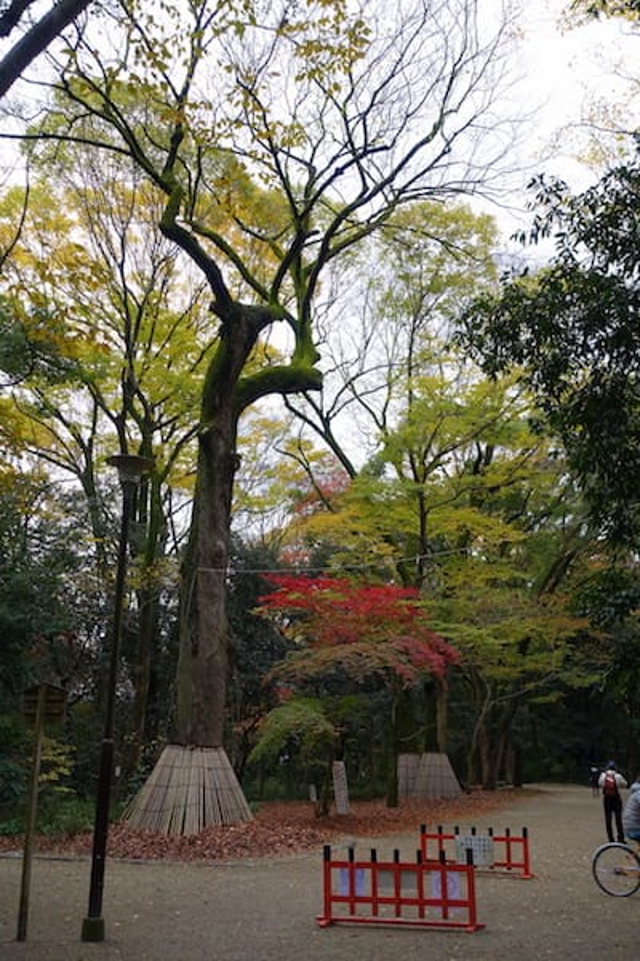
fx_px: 933
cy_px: 480
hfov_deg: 37.9
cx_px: 320
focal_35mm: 35
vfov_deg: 54.4
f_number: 4
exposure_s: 1/100
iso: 125
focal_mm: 12.81
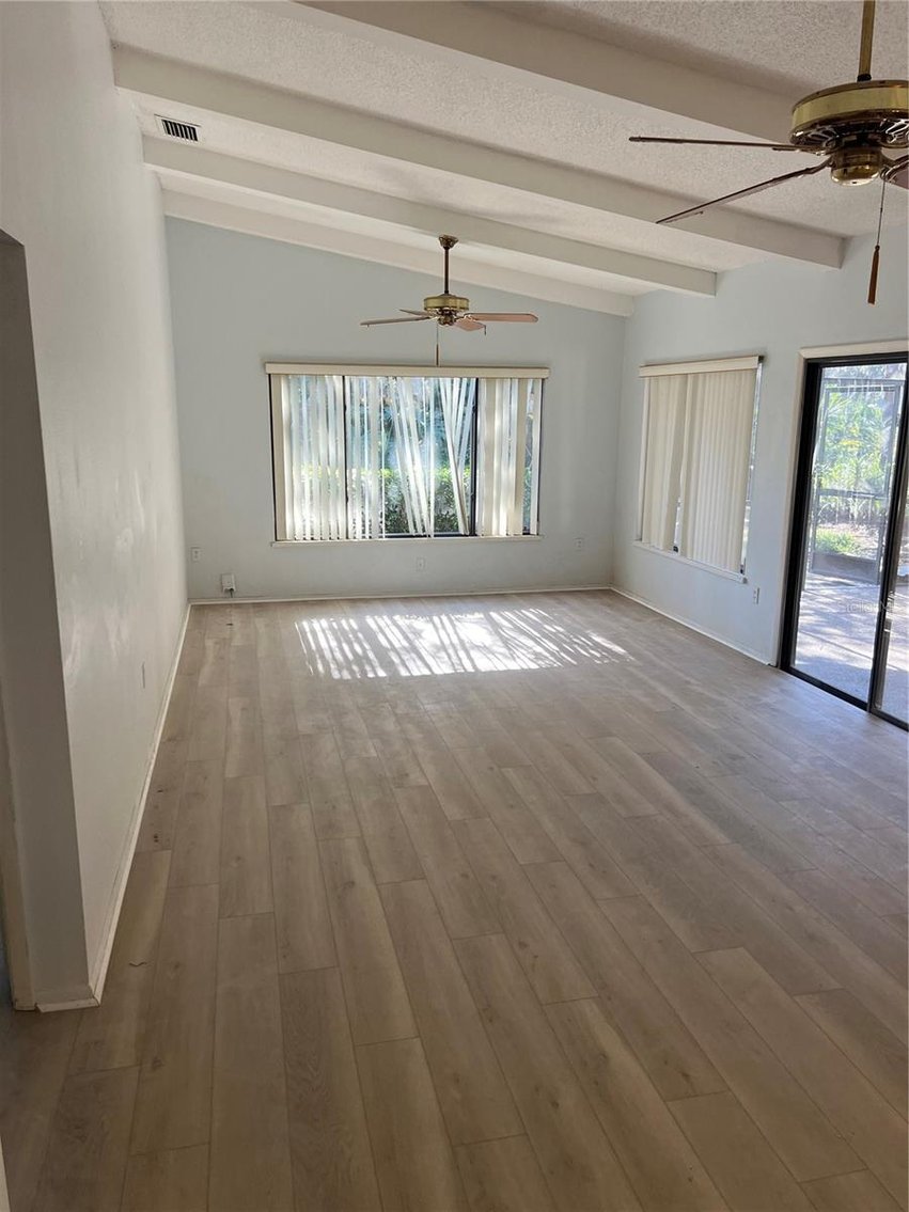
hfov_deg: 53.1
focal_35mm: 26
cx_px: 454
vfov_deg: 67.3
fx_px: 911
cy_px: 606
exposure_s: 1/120
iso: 100
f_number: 1.5
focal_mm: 5.7
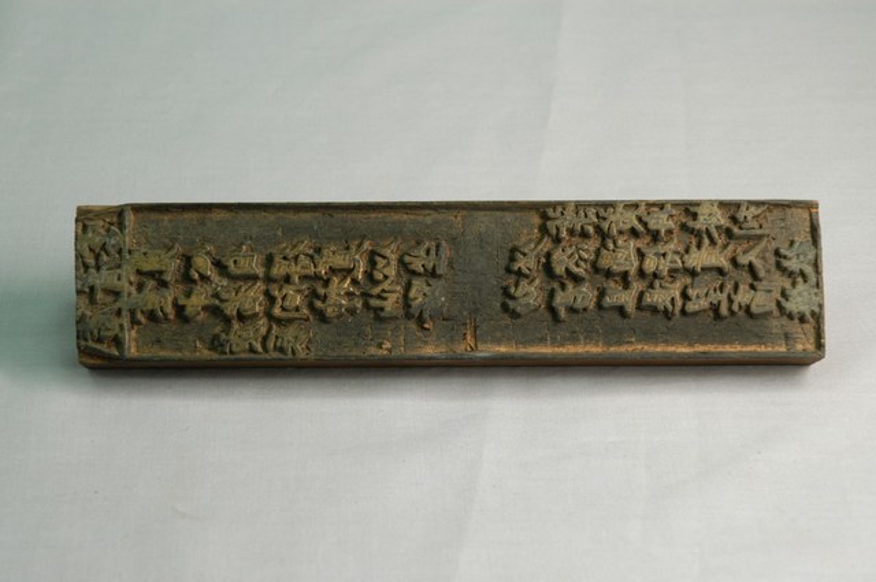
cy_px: 291
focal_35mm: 93
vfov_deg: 14.7
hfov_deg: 21.9
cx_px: 438
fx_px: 2260
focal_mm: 62
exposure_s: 1/20
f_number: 7.1
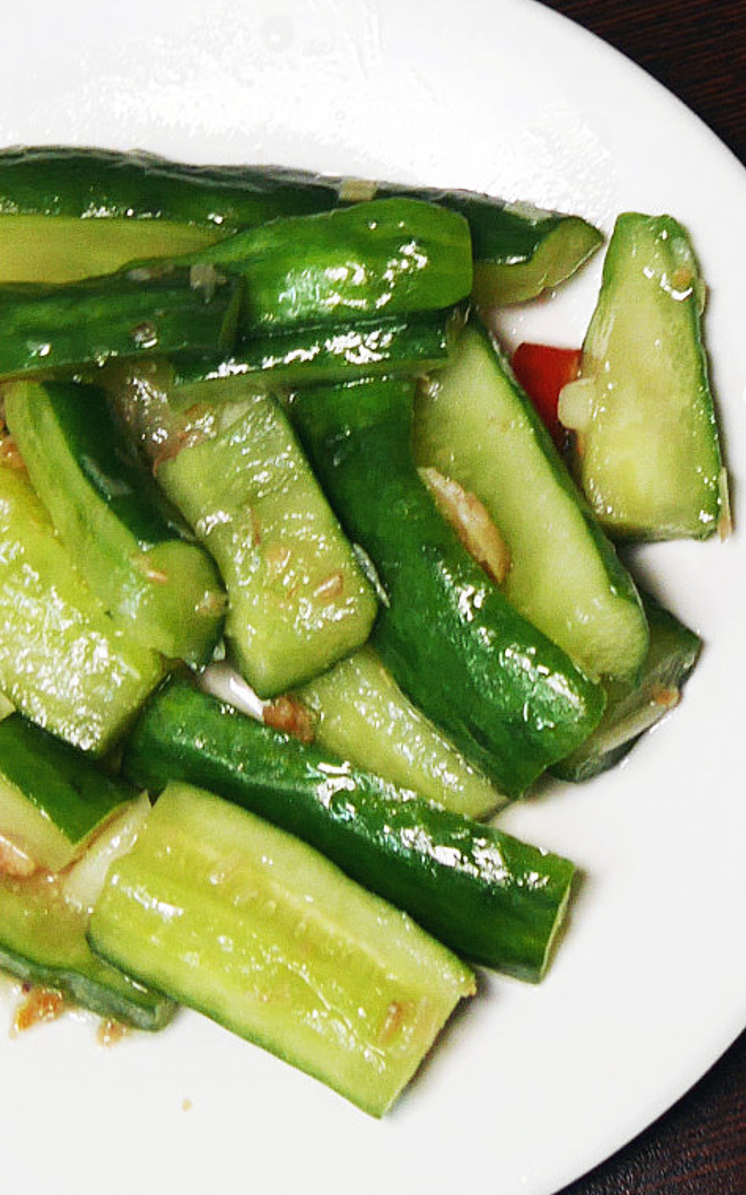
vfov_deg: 20.2
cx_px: 482
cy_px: 441
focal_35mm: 103
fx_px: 3352
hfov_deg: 12.7
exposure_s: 1/60
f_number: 3.5
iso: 200
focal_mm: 14
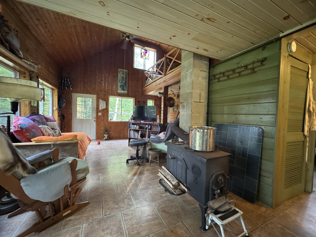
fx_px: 128
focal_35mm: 14
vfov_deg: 85.7
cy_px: 118
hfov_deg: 102.1
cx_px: 158
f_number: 2.2
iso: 1000
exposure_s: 1/40
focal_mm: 2.22
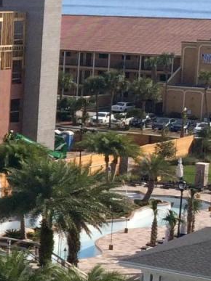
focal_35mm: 150
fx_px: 1220
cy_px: 147
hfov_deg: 8.8
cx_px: -333
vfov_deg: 13.2
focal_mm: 4.15
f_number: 2.2
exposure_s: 1/1953
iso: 32
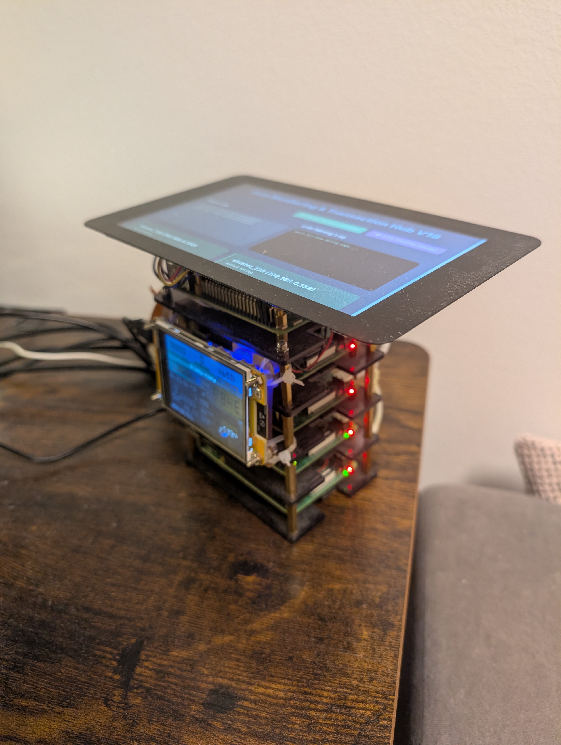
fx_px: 517
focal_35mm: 24
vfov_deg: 71.5
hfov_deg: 56.9
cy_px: 372
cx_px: 280
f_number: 1.68
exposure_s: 1/28.8
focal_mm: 6.9
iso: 31
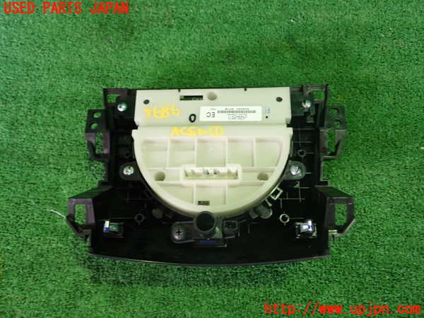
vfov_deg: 44.2
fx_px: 392
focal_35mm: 32
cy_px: 159
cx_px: 212
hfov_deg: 56.8
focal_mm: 5.79
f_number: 2.4
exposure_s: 1/30
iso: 250
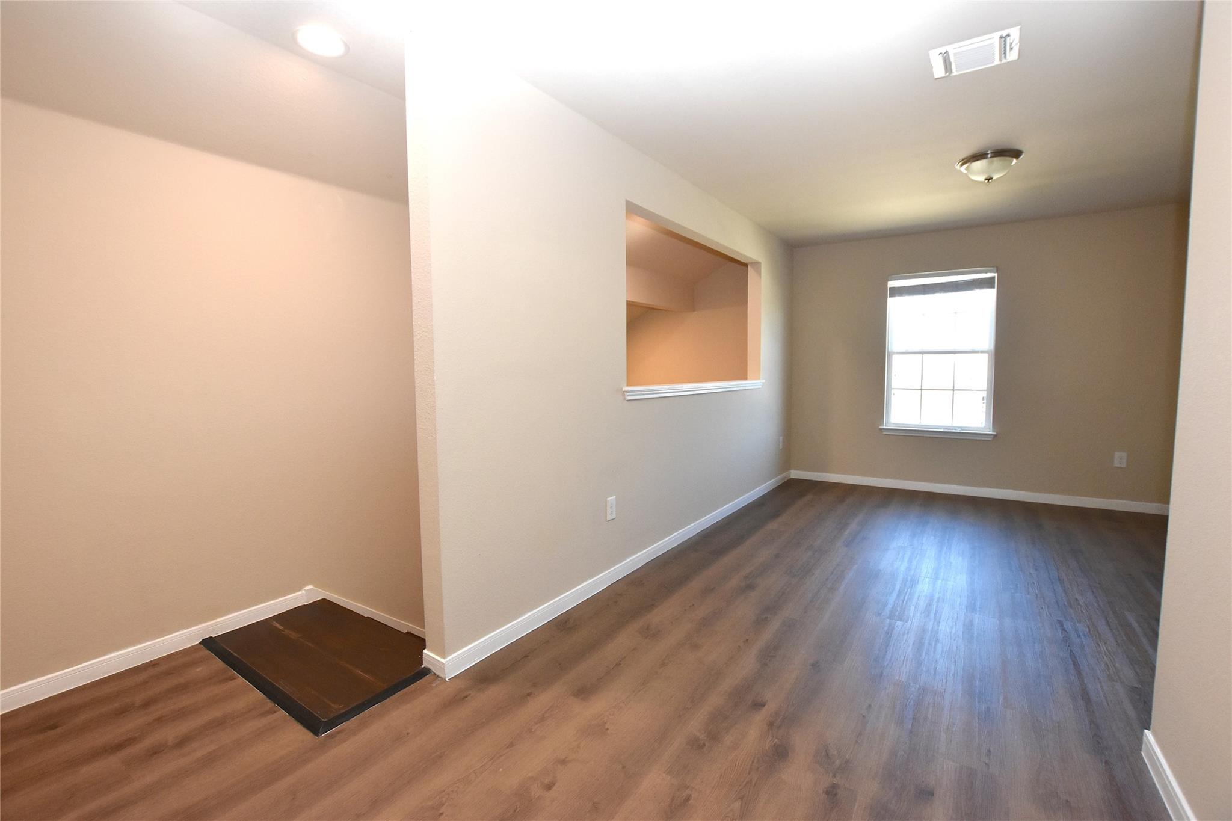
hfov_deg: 100.4
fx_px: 513
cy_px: 410
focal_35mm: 15
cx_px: 616
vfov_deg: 77.3
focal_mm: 10
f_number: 5.6
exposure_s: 1/200
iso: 1250
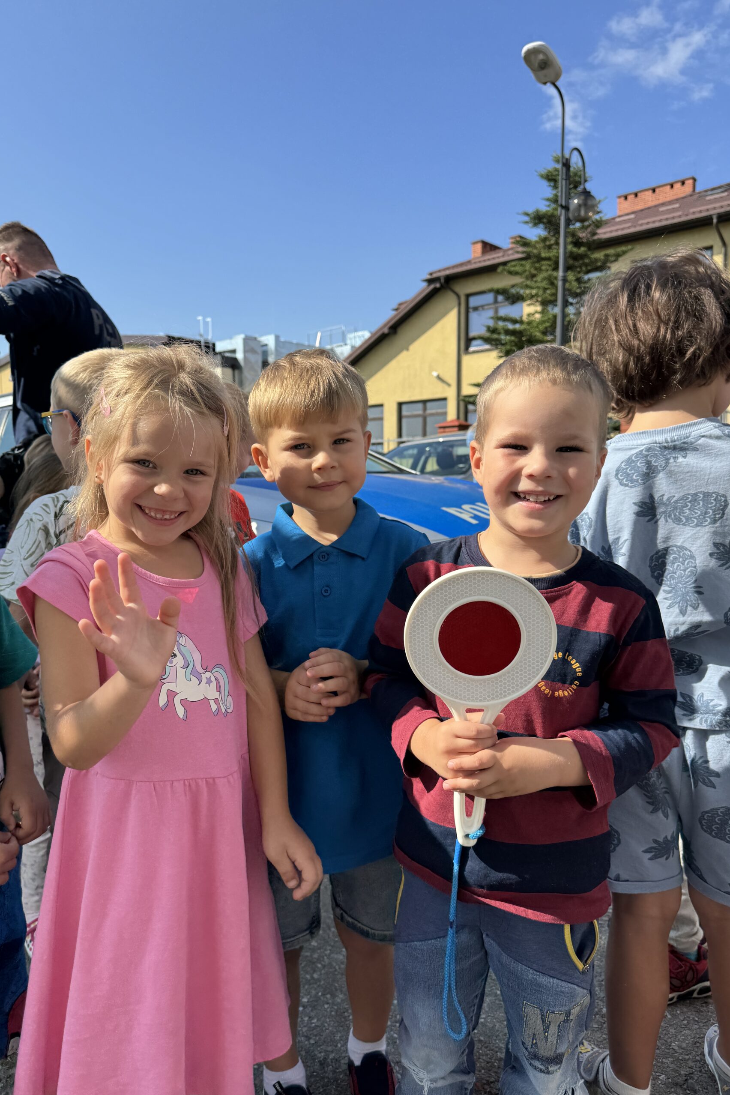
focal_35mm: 25
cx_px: 323
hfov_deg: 51.2
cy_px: 548
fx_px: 760
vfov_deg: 71.5
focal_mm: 6.76
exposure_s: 1/2959
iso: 80
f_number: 1.78
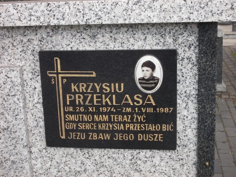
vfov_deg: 24.4
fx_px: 409
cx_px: 118
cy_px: 88
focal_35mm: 60
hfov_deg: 32.2
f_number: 4
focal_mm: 8.5
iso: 80
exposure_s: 1/160
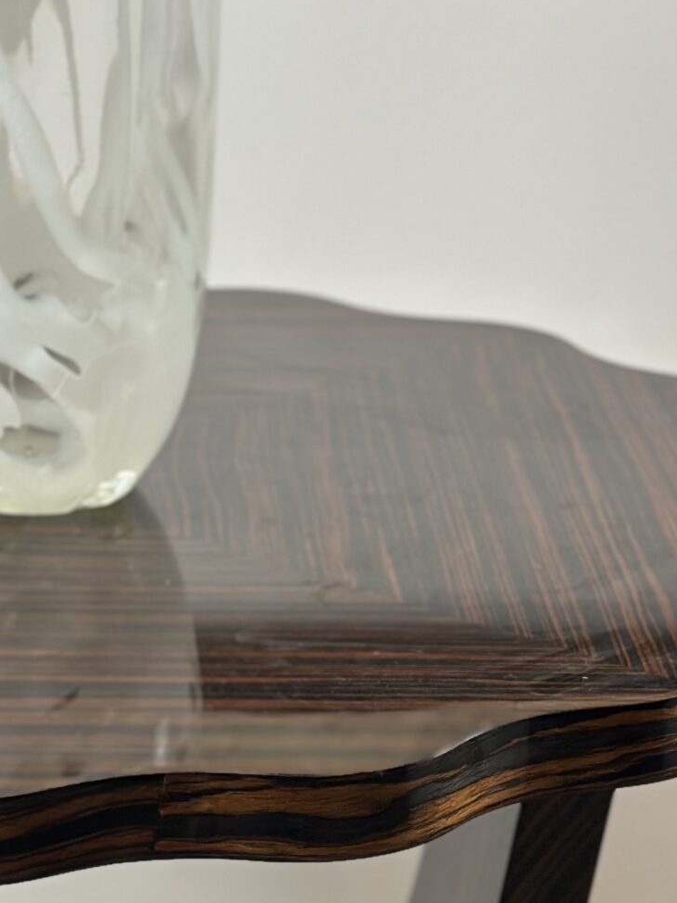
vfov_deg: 15.5
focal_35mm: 126
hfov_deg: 11.7
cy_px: 731
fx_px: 3286
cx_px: 31
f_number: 1.78
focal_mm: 6.86
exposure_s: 1/50
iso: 80
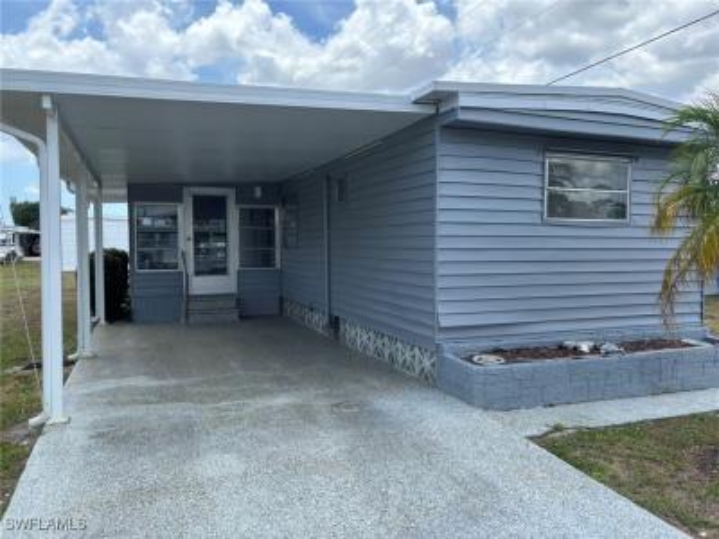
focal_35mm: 26
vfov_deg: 53.1
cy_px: 270
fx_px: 540
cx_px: 360
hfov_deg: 67.3
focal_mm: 5.96
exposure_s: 1/1311
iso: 50
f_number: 1.6
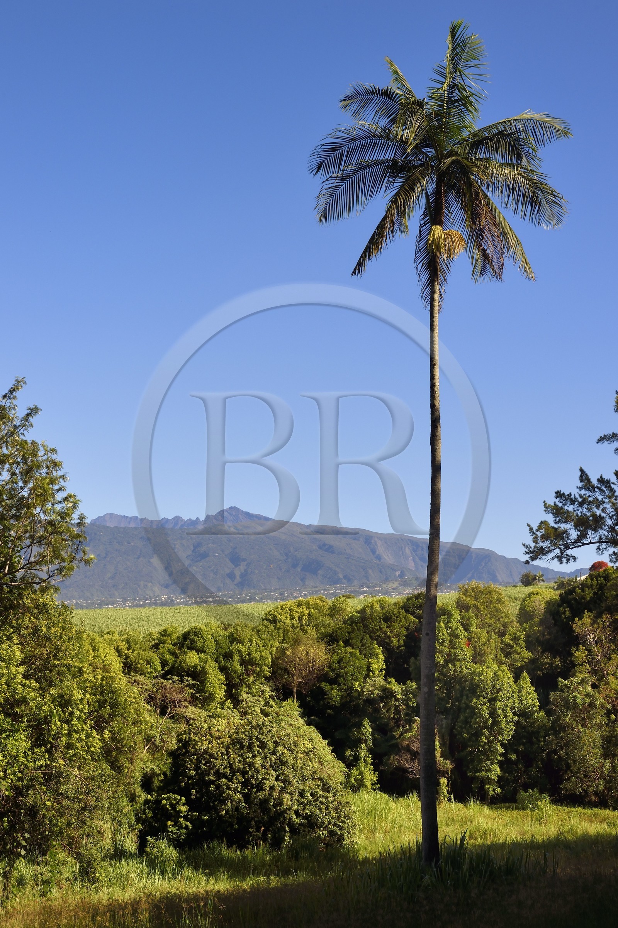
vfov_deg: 35.7
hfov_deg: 24.2
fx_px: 1444
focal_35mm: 56
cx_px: 309
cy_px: 464
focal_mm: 56
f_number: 14
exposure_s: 1/320
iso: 200
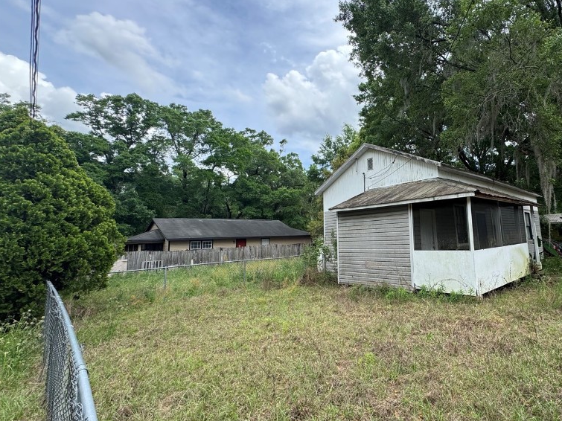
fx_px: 308
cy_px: 199
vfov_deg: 68.6
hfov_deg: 81.6
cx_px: 377
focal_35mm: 19
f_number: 2.2
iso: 40
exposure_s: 1/652
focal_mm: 2.22
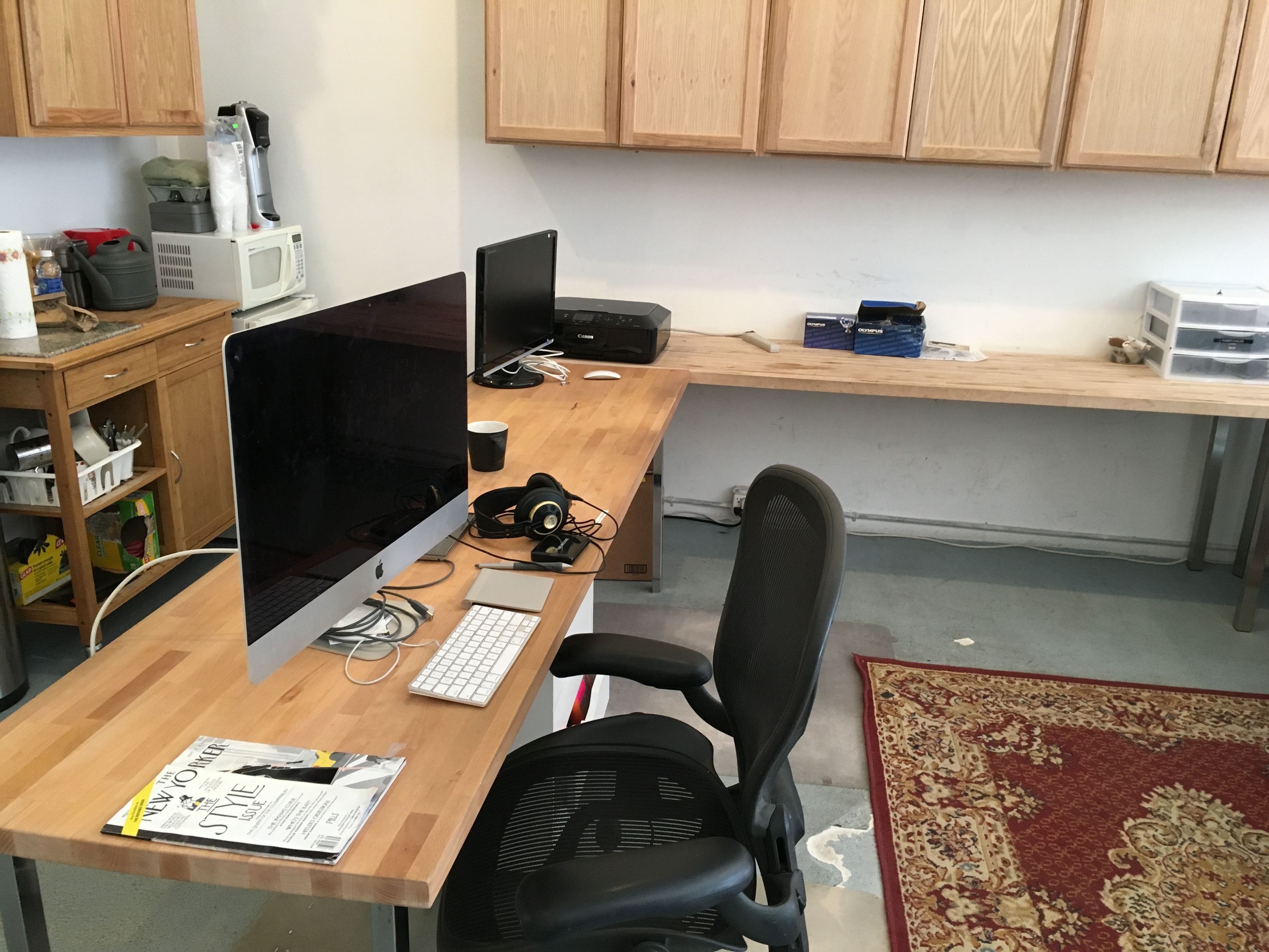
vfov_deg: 48.2
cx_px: 634
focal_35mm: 29
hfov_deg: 61.7
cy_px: 476
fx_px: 1063
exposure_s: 1/30
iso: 125
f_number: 2.2
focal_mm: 4.15
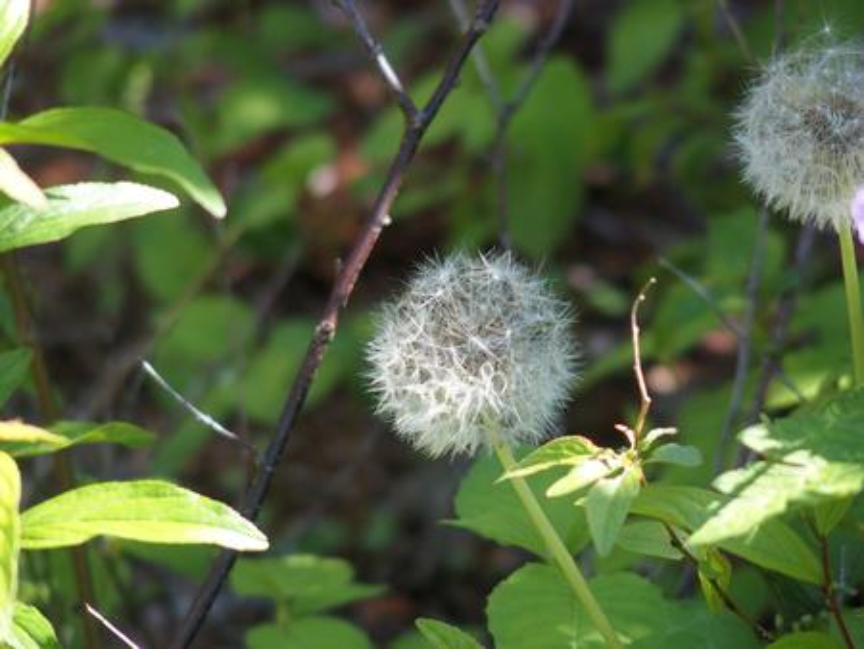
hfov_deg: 6.6
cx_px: 432
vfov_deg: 5.0
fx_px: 7492
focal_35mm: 300
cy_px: 324
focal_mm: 64.3
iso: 125
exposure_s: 1/250
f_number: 2.8
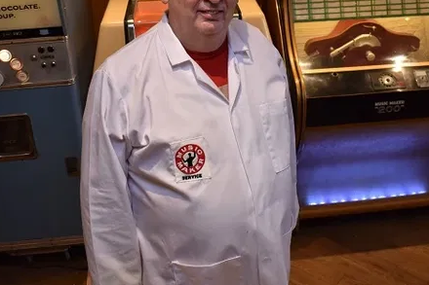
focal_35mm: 46
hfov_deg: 42.7
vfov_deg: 29.0
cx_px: 243
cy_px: 88
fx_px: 548
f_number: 4
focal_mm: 18
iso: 400
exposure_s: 1/60
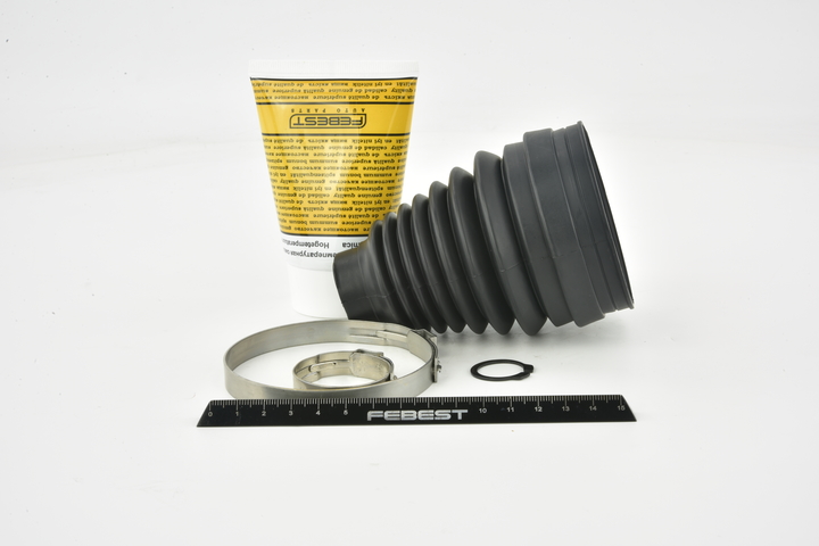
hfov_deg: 33.4
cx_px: 410
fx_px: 1365
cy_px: 273
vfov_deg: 22.6
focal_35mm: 60
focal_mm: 60
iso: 64
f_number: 29
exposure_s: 1/2.5
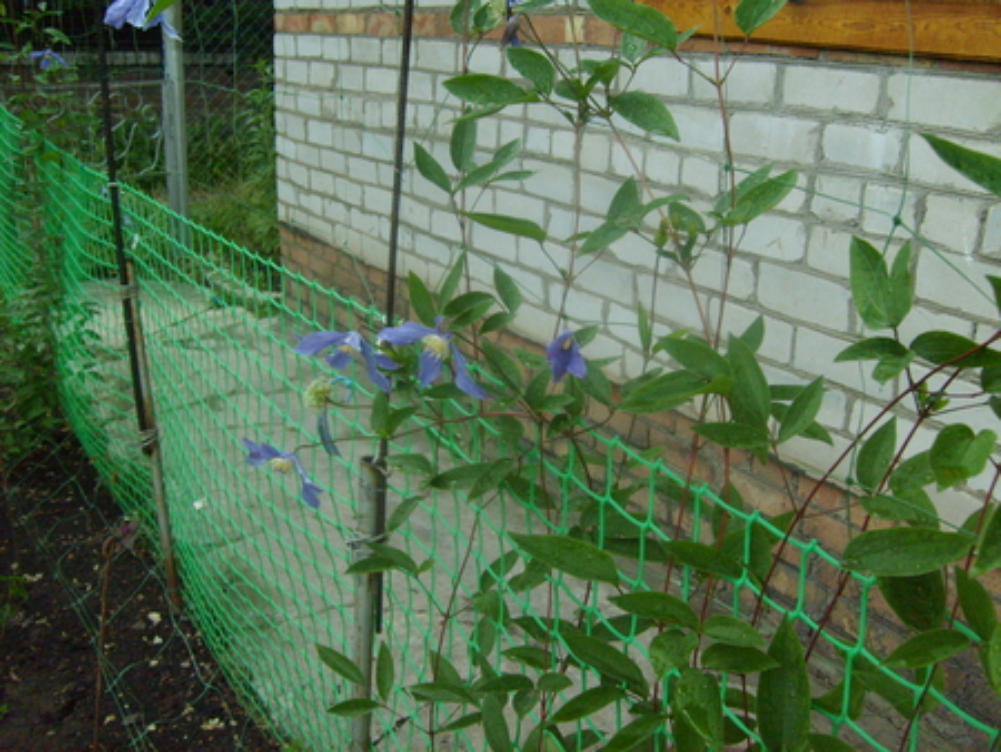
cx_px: 500
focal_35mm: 35
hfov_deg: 52.6
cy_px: 376
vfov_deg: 40.7
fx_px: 1013
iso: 200
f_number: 2.8
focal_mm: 5.8
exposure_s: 1/350
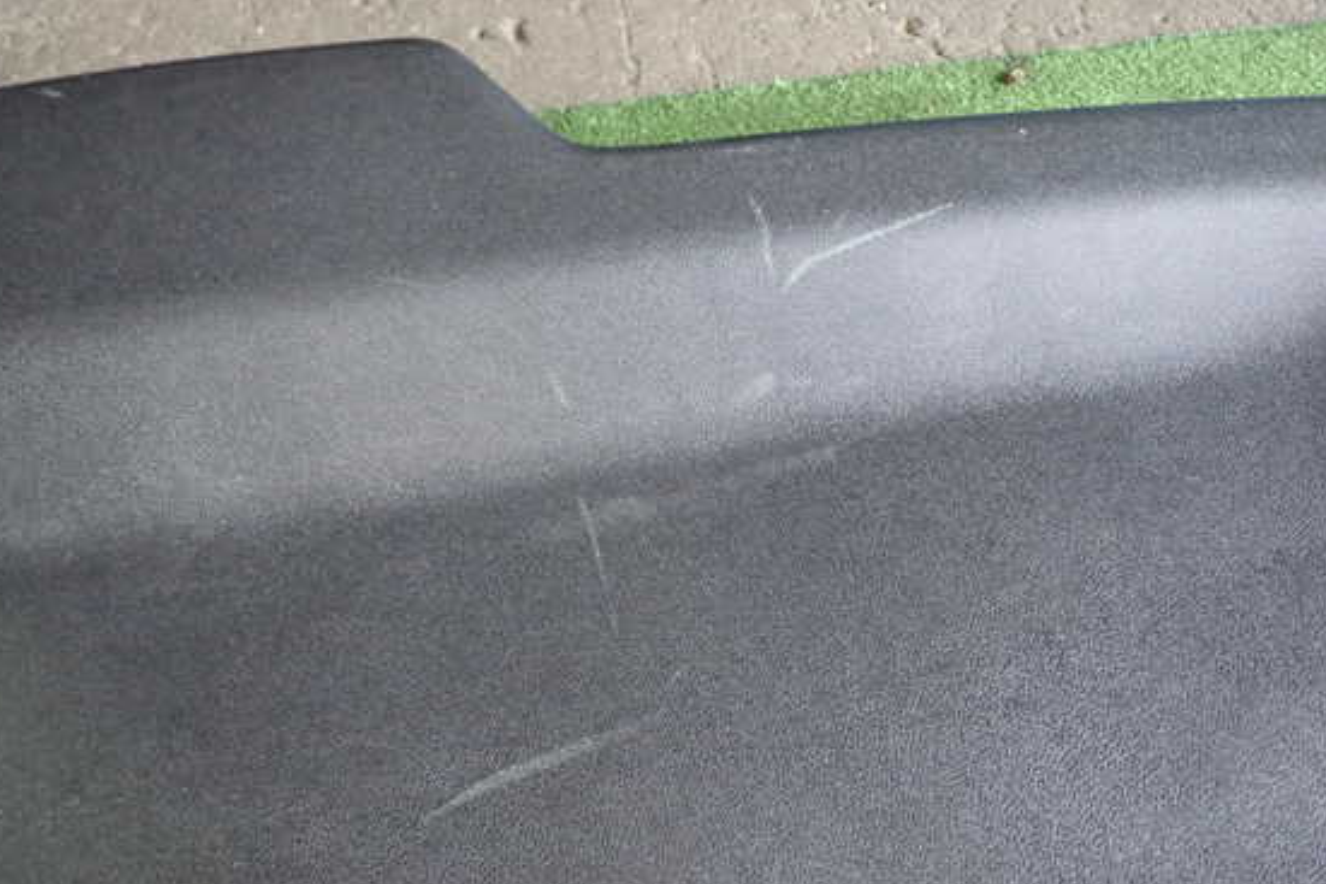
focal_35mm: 34
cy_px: 462
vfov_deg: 38.9
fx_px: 1252
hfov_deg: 55.7
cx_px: 609
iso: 640
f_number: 2.3
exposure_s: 1/30
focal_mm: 5.4
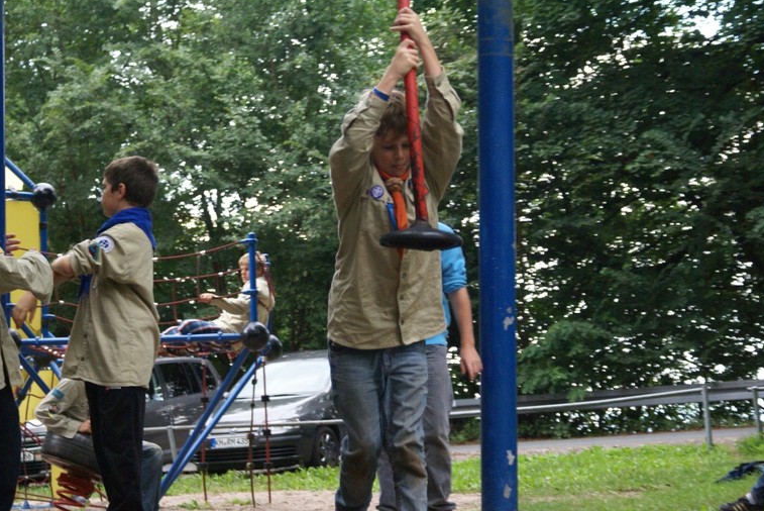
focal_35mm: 111
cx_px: 379
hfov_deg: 18.4
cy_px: 248
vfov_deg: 12.4
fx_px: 2357
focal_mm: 70
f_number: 5.6
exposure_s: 1/125
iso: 800
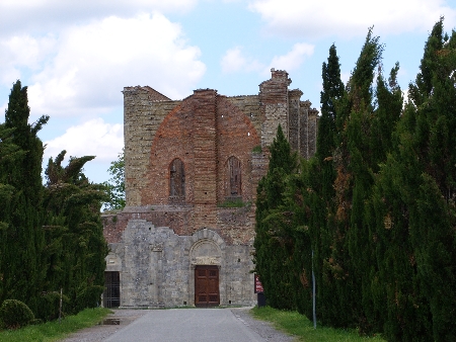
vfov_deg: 16.3
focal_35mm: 91
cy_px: 171
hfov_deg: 21.5
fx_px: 1199
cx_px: 228
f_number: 6.8
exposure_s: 1/168
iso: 50
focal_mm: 18.86
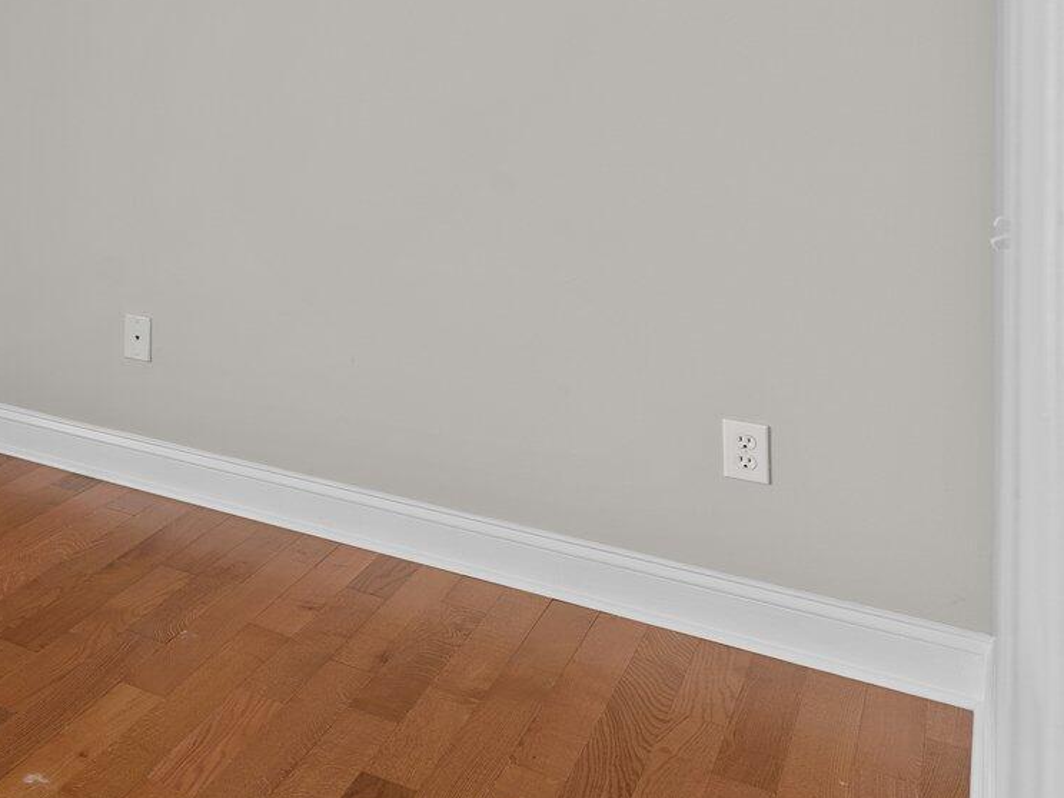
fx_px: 1383
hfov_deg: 31.0
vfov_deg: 29.8
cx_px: -373
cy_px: -18
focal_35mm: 45
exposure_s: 1/1.25
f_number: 8
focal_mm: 17
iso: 125
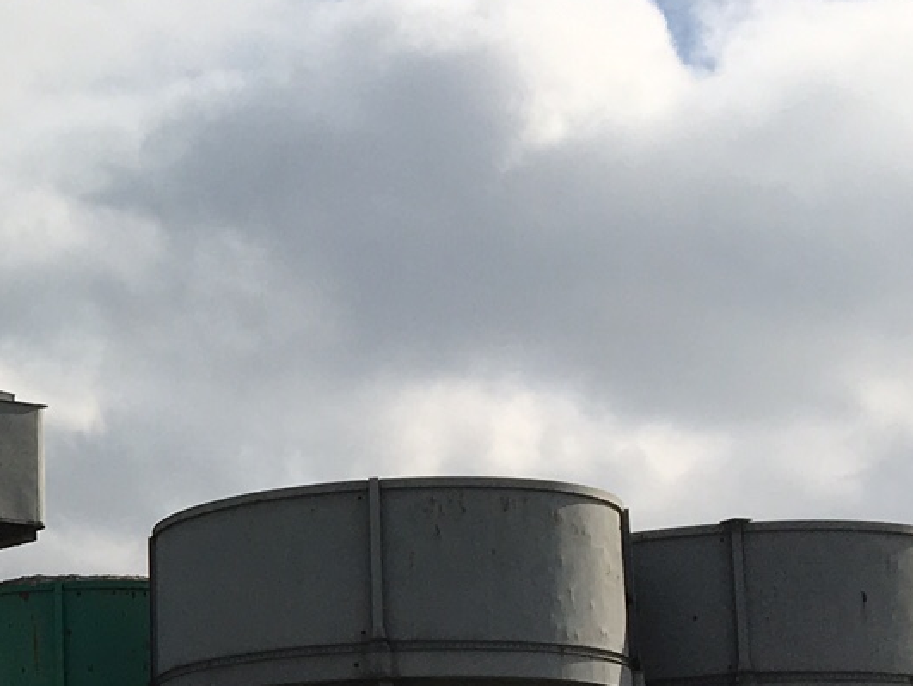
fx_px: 2903
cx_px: -368
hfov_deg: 16.6
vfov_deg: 13.3
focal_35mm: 110
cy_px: 726
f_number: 2.2
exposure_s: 1/3663
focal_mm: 4.15
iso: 25
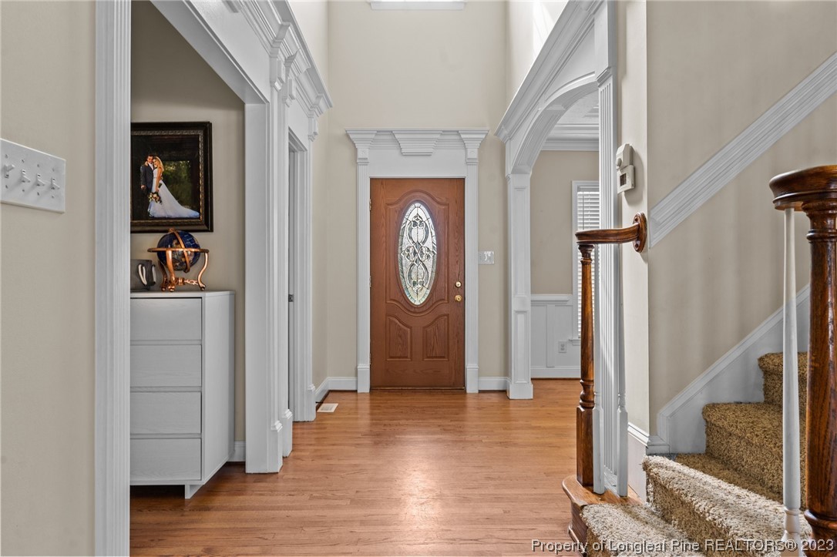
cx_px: 418
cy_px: 278
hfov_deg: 74.9
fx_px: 546
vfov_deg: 54.1
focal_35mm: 24
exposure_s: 1/1.25
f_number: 8
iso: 200
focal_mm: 23.5
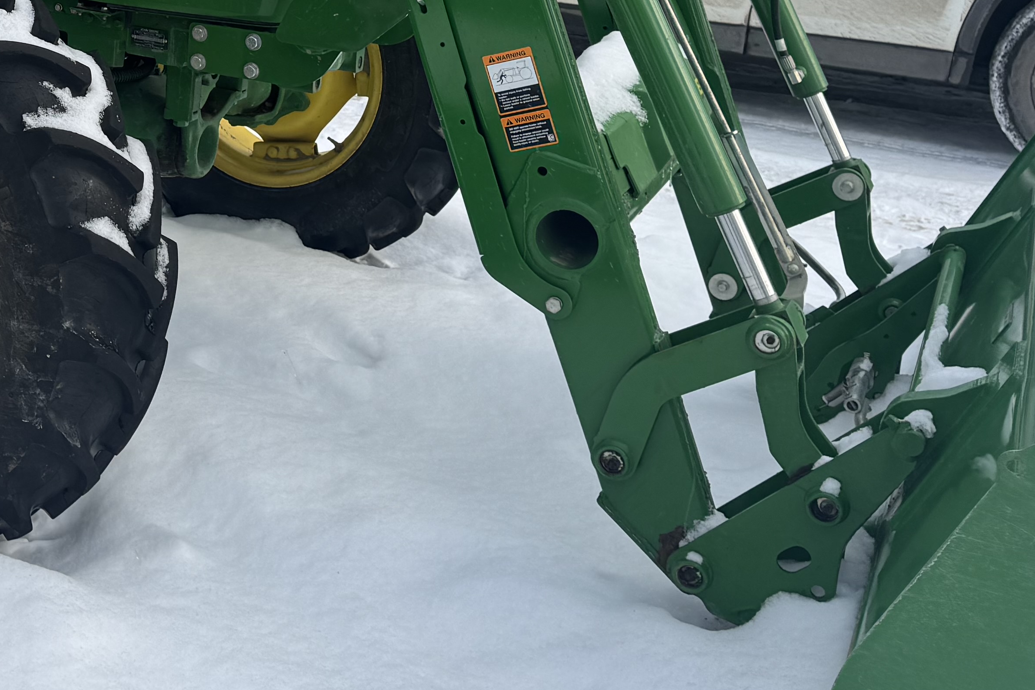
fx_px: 1725
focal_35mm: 60
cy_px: -37
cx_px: 69
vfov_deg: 21.6
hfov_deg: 31.5
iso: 80
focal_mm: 6.76
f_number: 1.78
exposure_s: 1/900
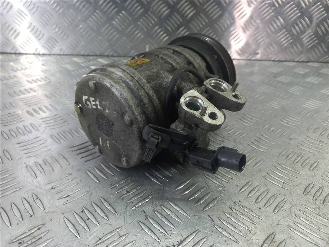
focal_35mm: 25
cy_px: 124
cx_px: 164
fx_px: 238
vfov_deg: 54.9
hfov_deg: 69.4
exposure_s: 1/50
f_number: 1.8
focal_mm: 4.6
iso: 80
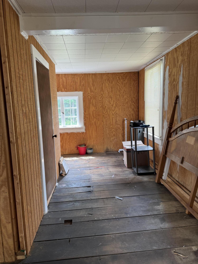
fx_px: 183
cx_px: 99
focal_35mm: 24
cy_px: 132
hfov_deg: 56.8
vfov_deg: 71.6
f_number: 1.78
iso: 160
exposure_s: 1/121
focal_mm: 6.76
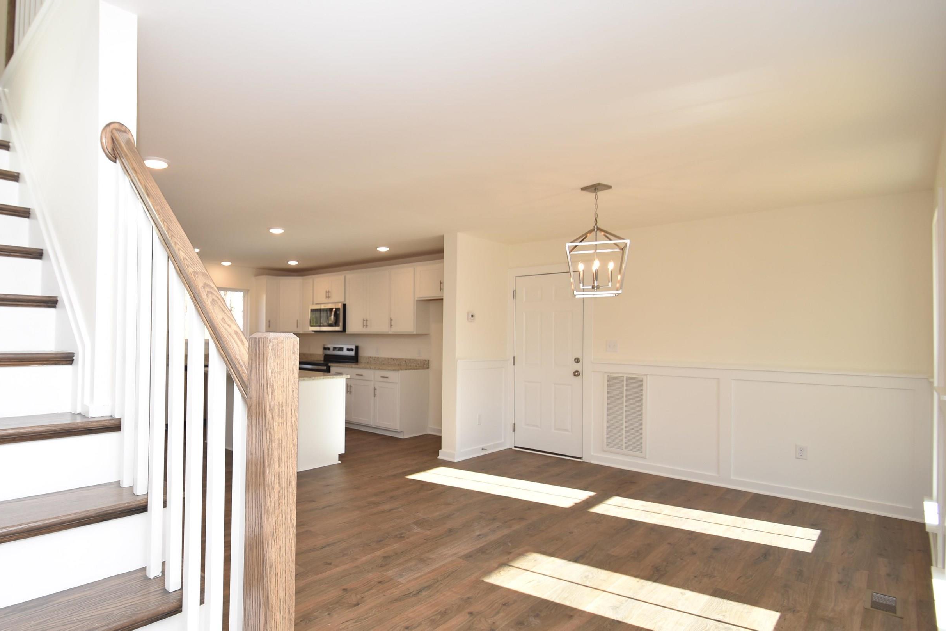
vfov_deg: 64.6
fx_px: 499
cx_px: 360
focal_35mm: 19
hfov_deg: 85.4
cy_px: 313
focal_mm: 10
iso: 200
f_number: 5.6
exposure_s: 1/125
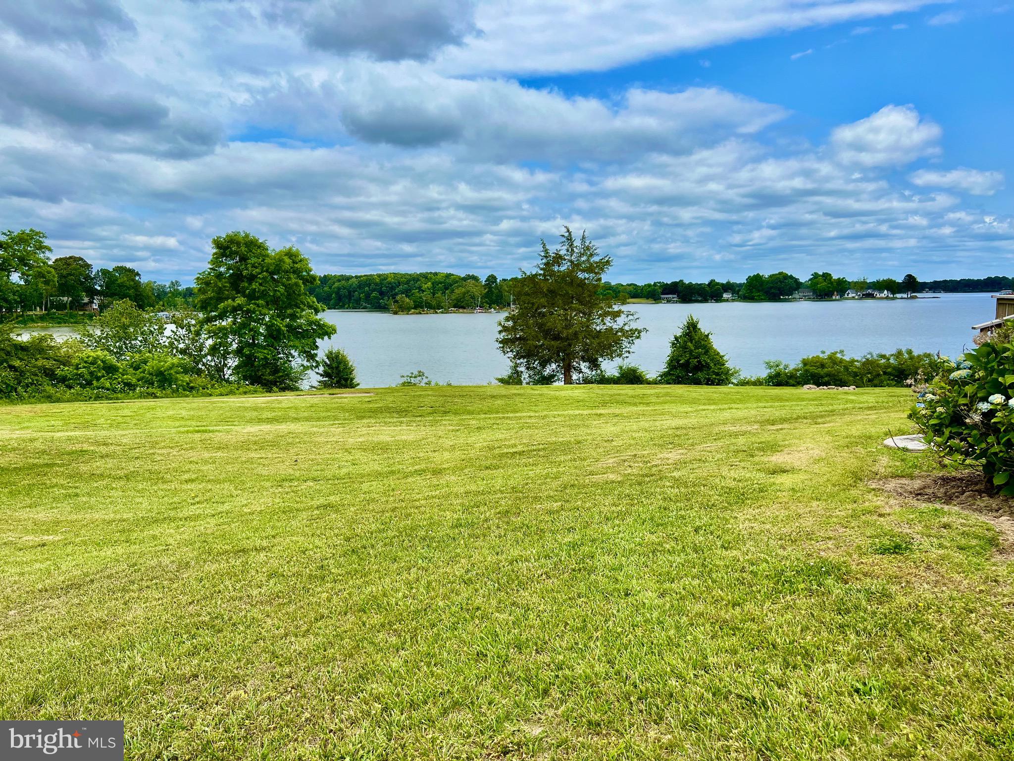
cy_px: 380
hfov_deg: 67.3
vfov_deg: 53.1
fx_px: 762
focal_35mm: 26
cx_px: 507
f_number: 1.5
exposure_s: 1/5587
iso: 50
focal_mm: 5.7
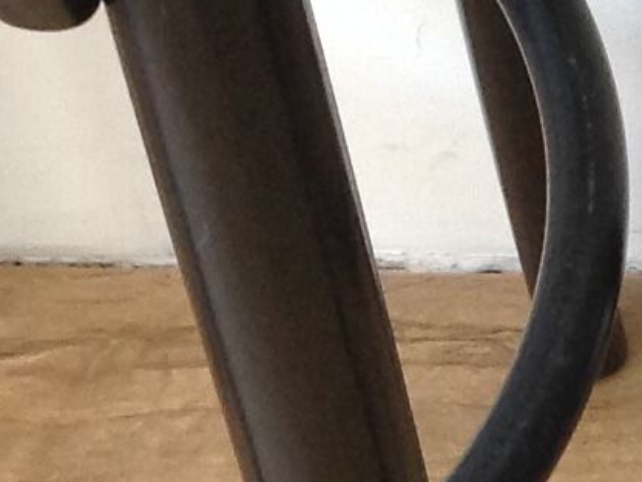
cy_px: 470
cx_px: 798
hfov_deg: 9.0
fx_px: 4043
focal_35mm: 218
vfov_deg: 6.8
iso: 100
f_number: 2.4
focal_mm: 4.28
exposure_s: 1/15
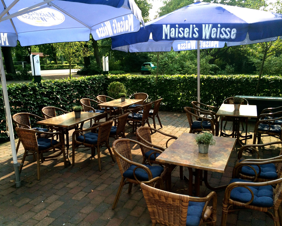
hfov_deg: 55.6
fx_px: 267
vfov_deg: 45.8
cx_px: 128
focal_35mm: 32
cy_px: 112
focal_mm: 4.12
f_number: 2.2
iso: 32
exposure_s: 1/456
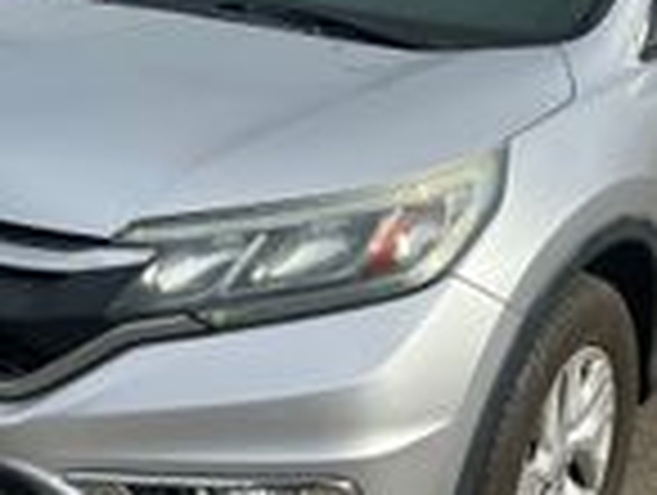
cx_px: 302
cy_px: 180
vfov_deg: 24.8
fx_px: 1122
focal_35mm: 59
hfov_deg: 32.6
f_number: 1.78
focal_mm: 6.86
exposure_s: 1/5263
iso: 80
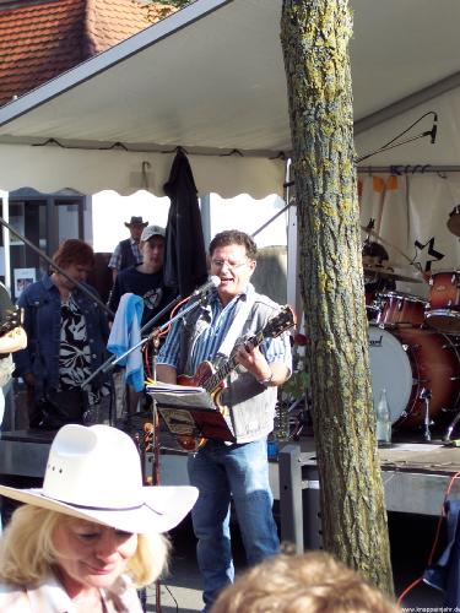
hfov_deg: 12.7
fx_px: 2073
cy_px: 306
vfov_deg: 16.8
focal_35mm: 117
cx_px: 230
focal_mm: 24
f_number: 4.8
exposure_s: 1/125
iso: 100
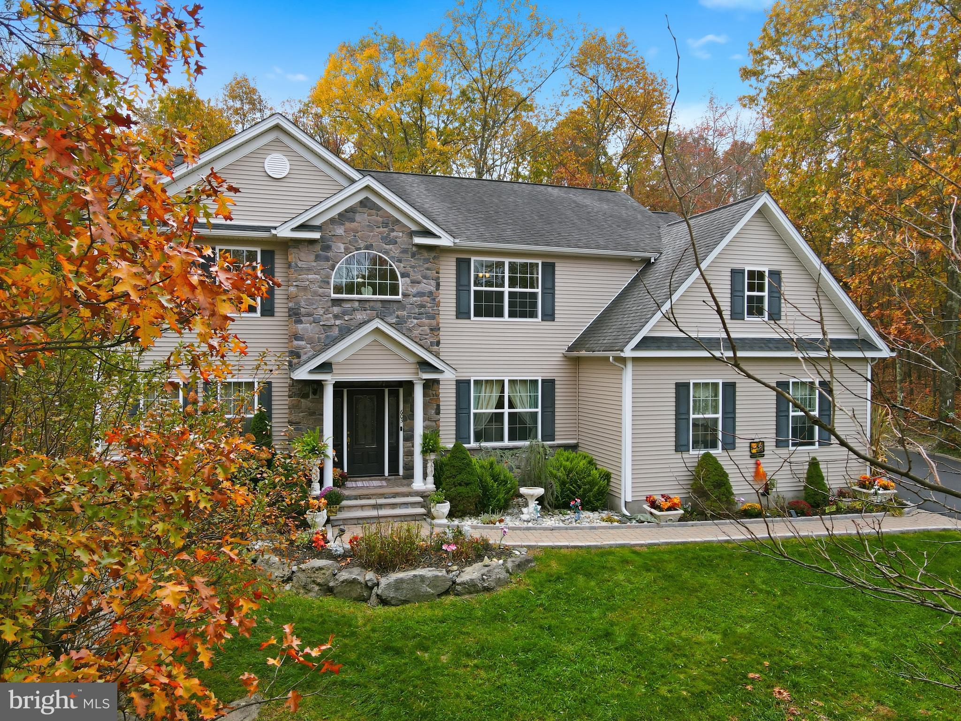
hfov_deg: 71.6
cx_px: 480
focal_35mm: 24
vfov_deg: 56.8
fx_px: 666
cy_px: 360
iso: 100
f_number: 2.8
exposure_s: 1/200
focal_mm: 4.5
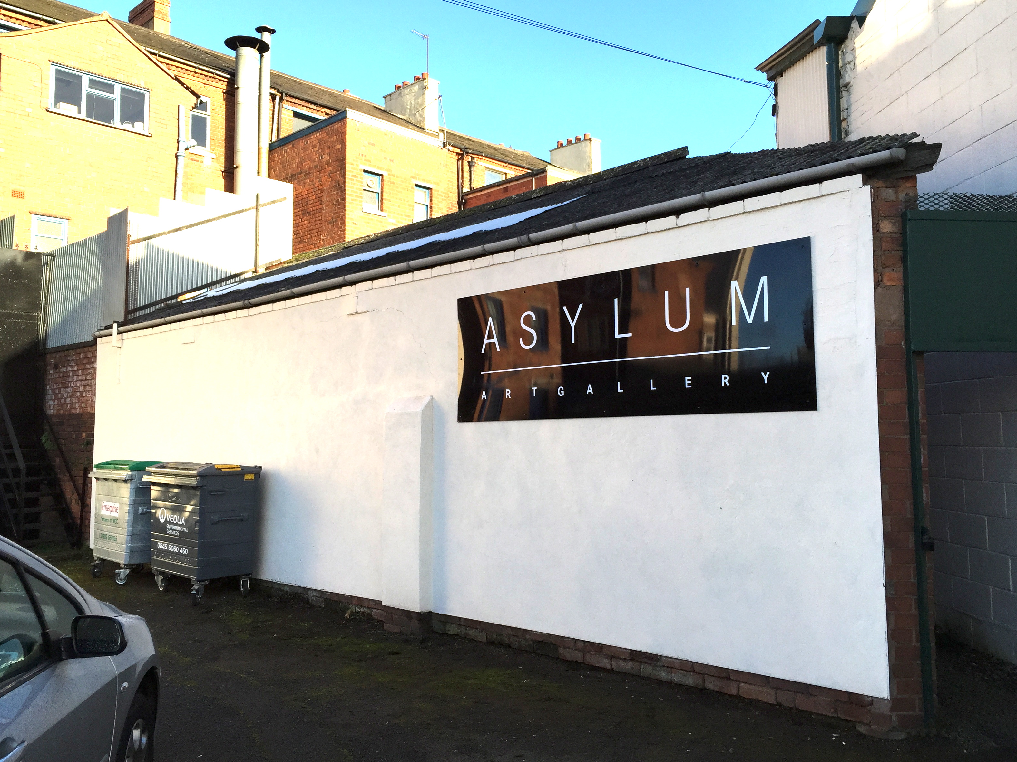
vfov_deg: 46.8
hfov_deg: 60.0
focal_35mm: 30
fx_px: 881
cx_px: 508
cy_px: 376
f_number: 2.2
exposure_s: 1/760
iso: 32
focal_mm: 4.15
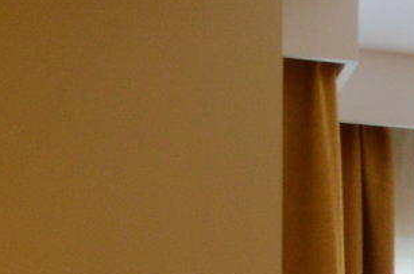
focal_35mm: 220
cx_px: 839
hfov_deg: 8.8
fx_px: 2523
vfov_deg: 5.8
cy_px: 799
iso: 500
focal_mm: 22
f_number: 5
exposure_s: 1/80
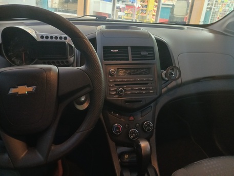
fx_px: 176
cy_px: 88
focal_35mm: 26
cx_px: 117
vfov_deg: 53.1
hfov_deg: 67.3
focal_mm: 3.98
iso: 800
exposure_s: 1/20
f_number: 1.8
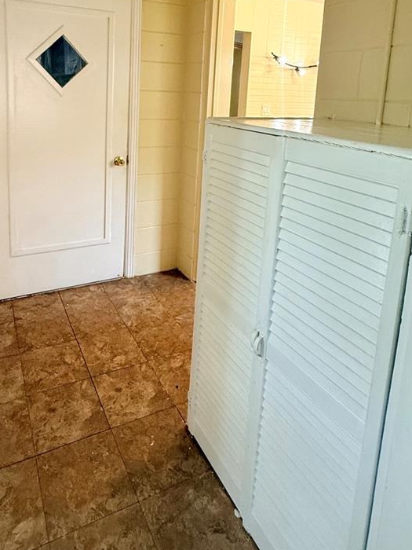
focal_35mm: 24
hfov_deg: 56.1
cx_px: 151
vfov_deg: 67.7
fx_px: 381
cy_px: 147
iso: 250
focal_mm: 2.22
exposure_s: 1/120
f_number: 2.2
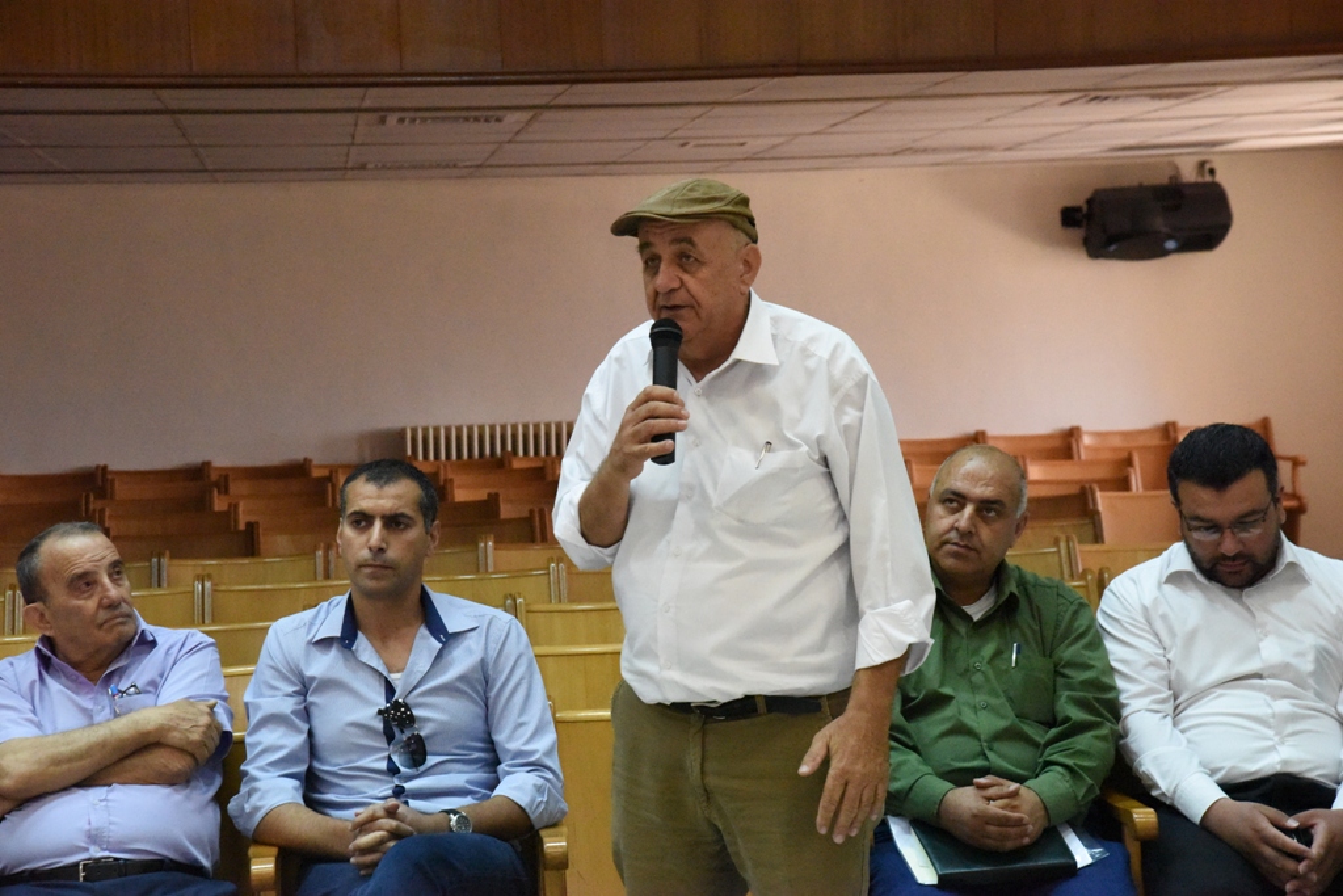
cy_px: 448
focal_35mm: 85
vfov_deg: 16.1
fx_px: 3171
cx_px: 672
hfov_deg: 23.9
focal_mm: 85
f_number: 8
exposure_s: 1/250
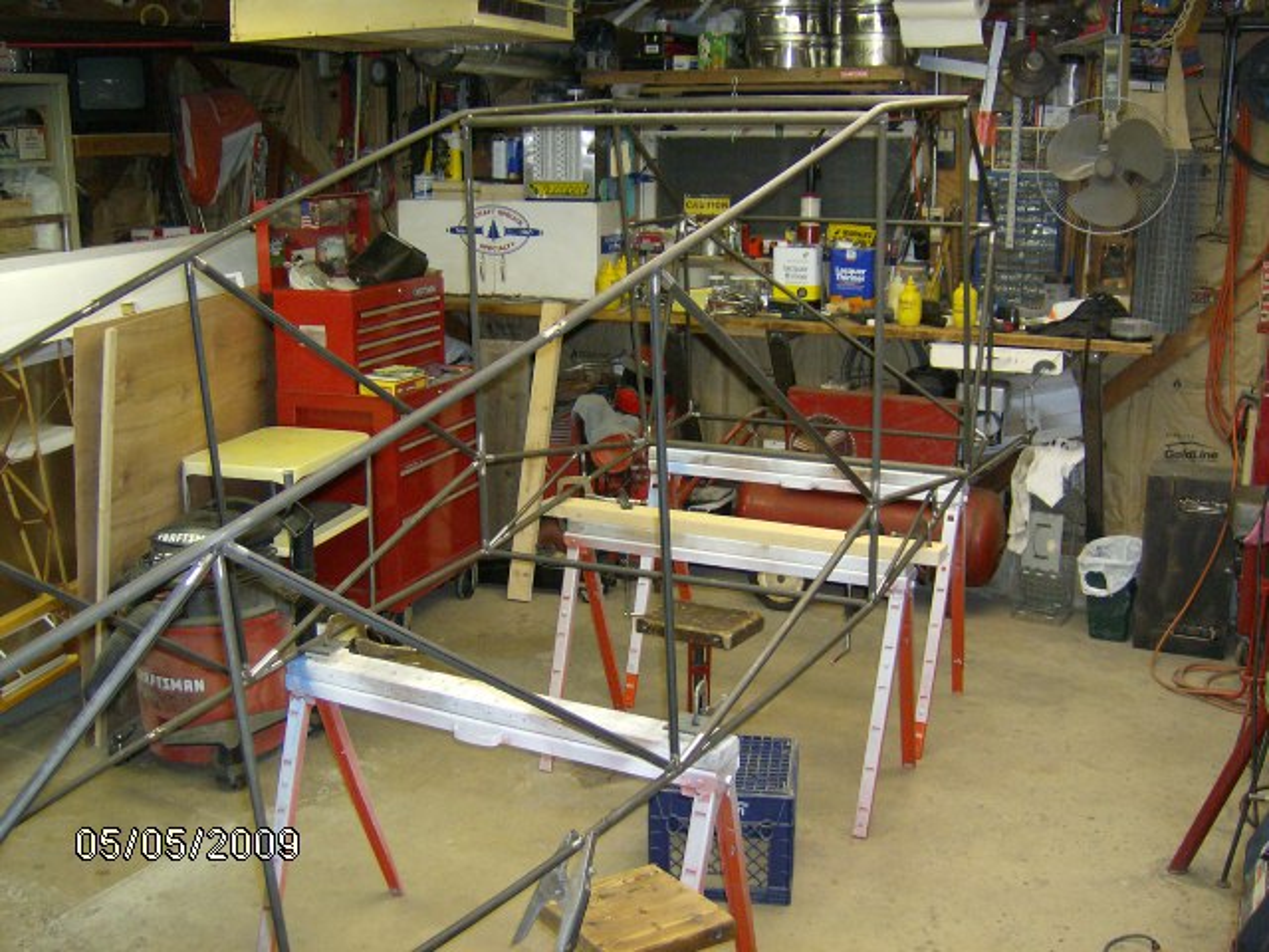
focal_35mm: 36
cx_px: 634
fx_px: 1320
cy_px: 476
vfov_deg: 39.7
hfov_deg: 51.4
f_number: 2.8
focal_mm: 6
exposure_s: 1/60
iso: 200
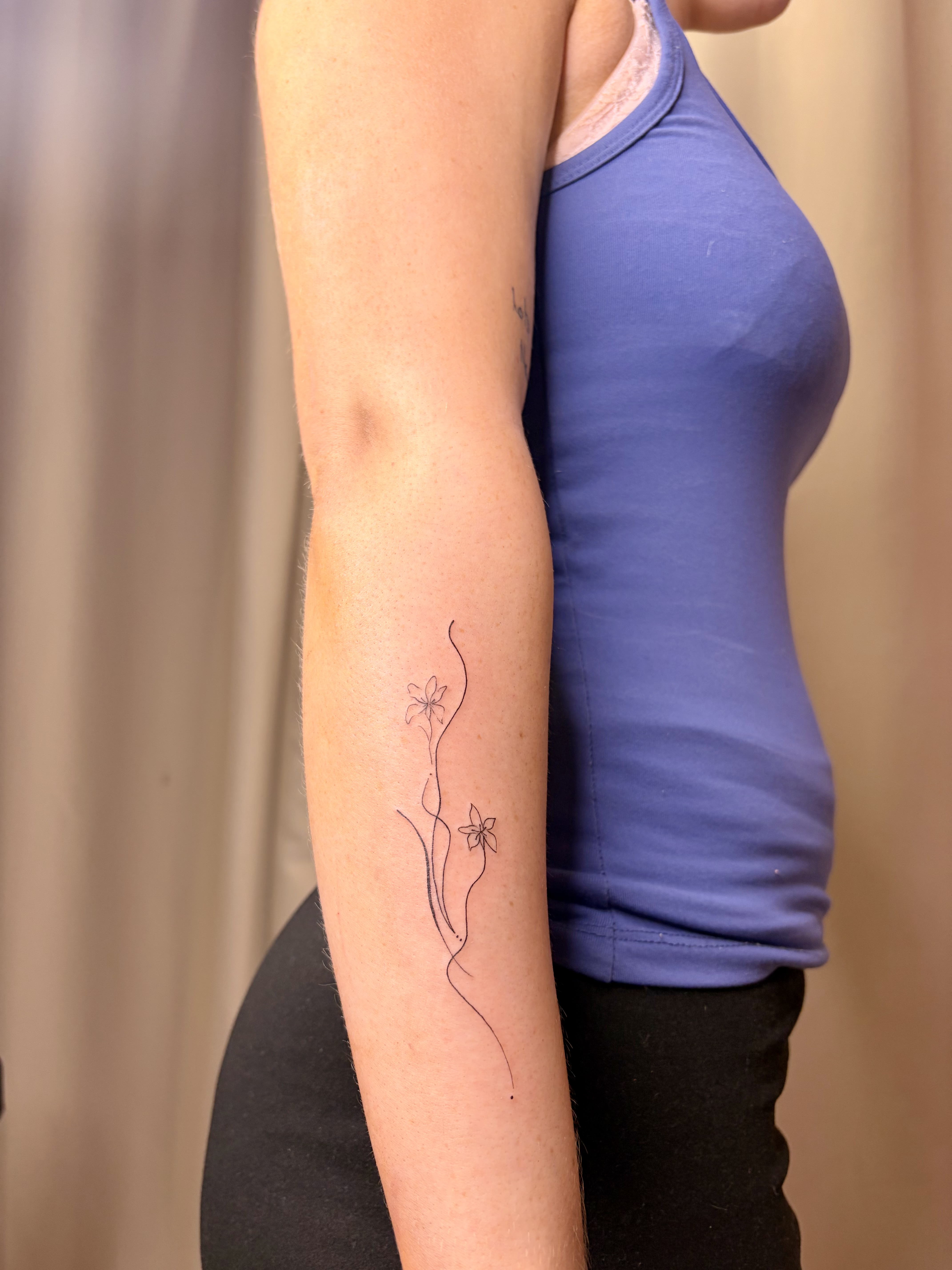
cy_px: 635
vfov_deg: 67.3
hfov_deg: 53.1
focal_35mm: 26
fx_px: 953
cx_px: 476
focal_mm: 5.96
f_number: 1.6
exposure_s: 1/100
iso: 50
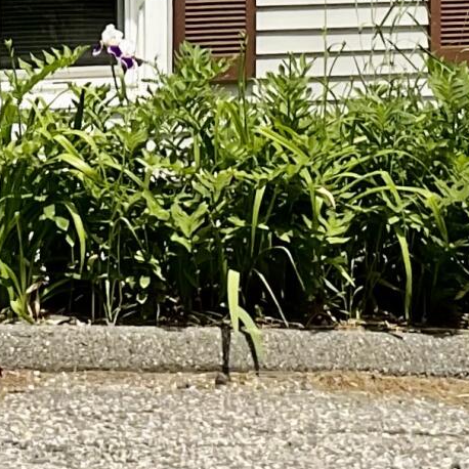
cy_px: -257
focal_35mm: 168
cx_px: 17
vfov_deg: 10.0
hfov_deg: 10.3
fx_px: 2575
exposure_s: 1/2058
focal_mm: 3
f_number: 1.8
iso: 16
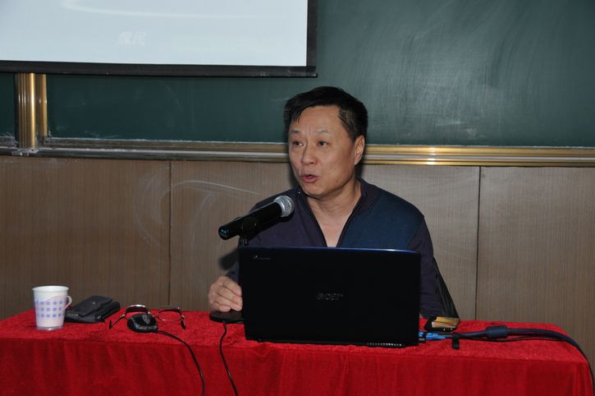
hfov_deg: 33.4
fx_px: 991
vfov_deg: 22.6
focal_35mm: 60
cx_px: 298
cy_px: 198
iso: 400
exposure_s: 1/60
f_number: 5.6
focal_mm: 40
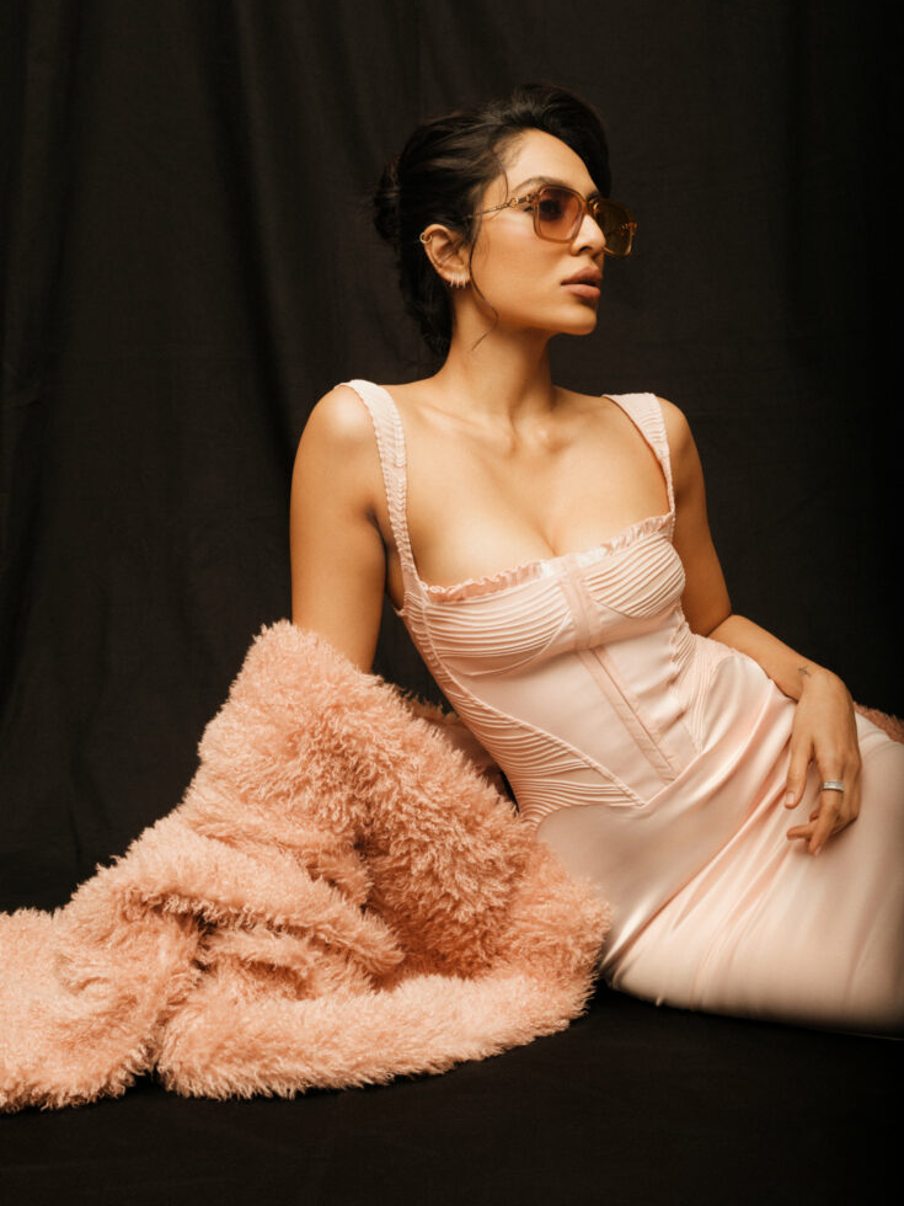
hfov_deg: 28.6
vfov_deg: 37.5
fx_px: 1776
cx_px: 451
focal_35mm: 51
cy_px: 610
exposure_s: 1/160
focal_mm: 63
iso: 400
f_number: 11
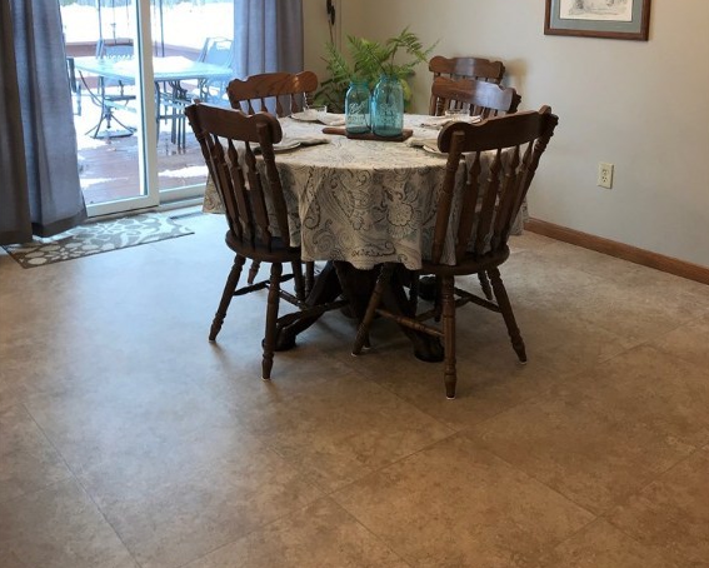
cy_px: 143
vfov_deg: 39.1
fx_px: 777
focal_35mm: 37
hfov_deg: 49.1
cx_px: 356
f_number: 1.8
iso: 25
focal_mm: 3.99
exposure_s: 1/60
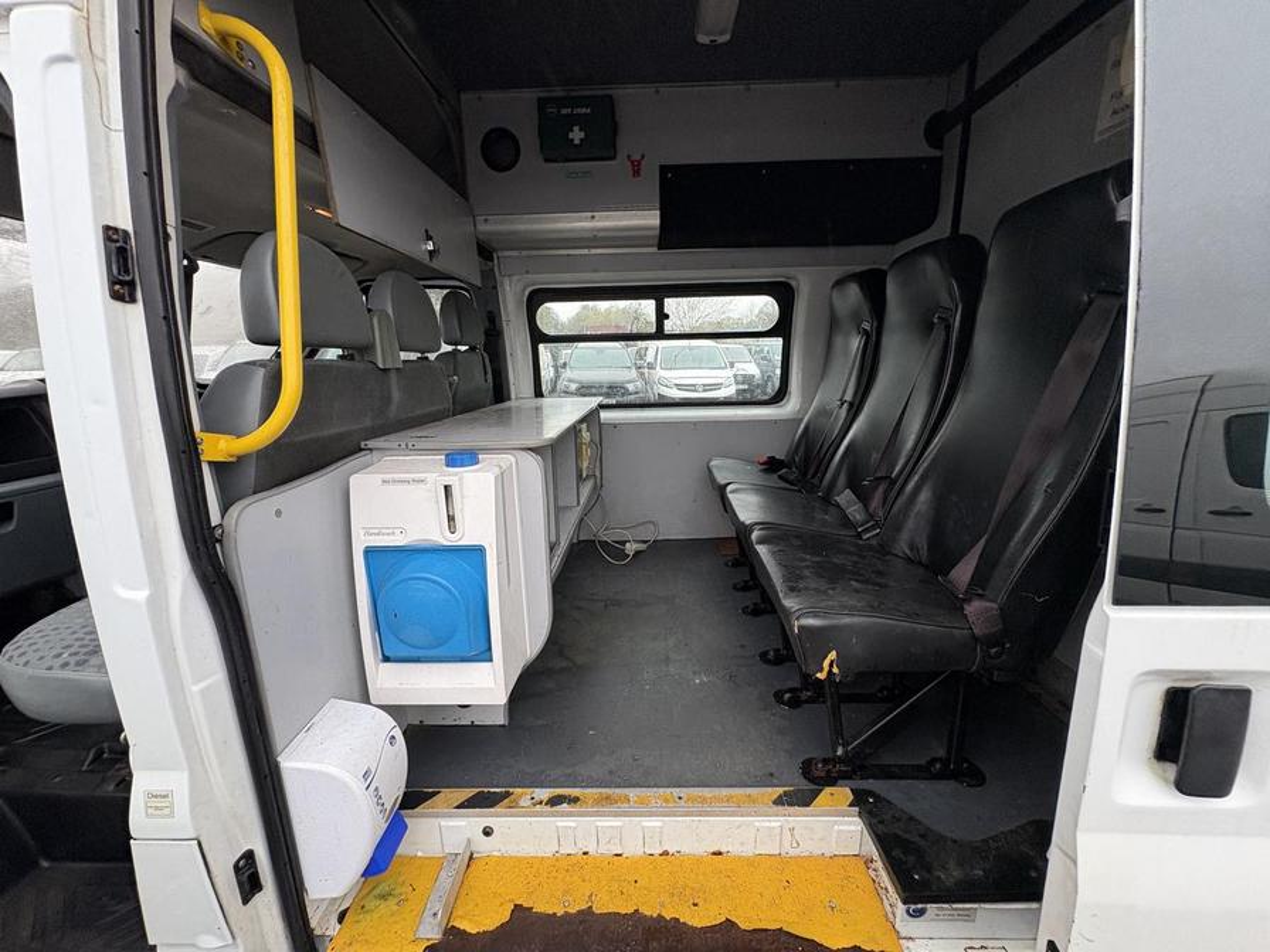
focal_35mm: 14
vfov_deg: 85.7
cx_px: 635
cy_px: 476
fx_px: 514
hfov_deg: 102.1
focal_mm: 2.22
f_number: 2.2
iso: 160
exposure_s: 1/99
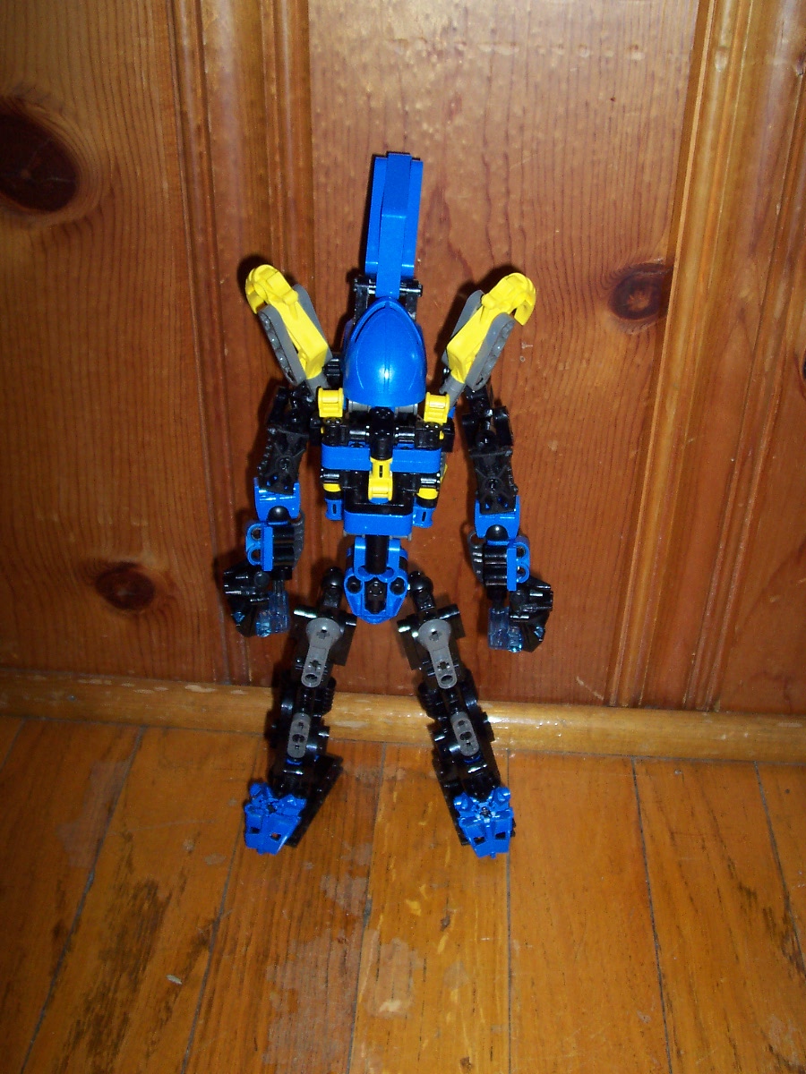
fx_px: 1149
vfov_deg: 50.1
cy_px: 537
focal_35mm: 37
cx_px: 403
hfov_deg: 38.7
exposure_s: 1/60
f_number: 2.8
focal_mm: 5.6
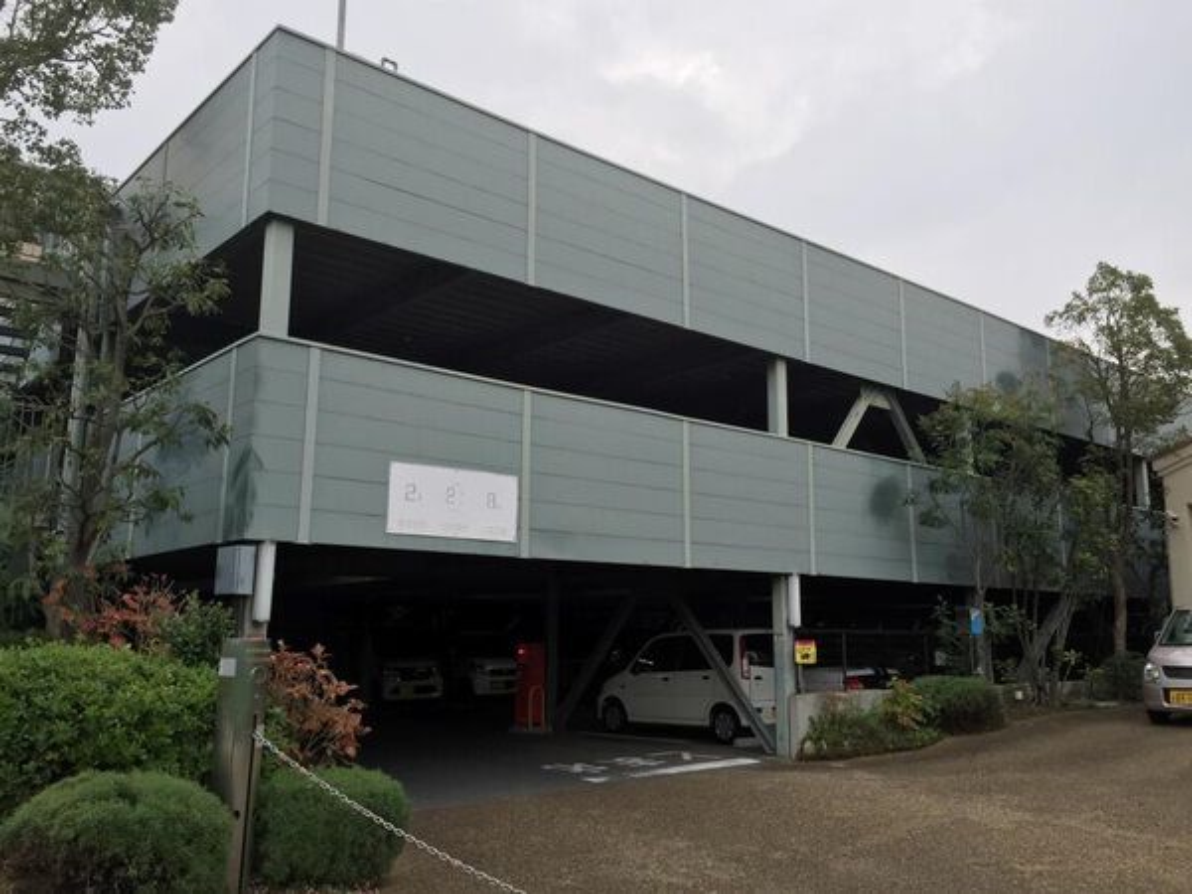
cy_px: 447
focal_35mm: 29
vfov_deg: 48.2
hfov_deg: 61.7
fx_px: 999
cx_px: 596
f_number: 2.2
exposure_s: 1/192
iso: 32
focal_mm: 4.15
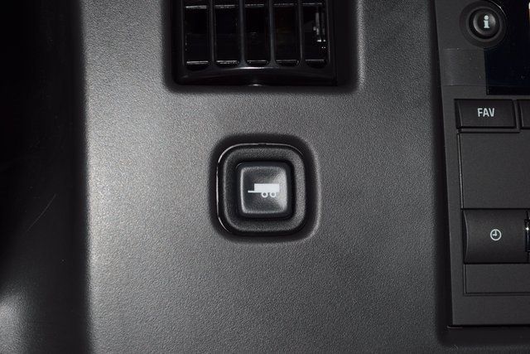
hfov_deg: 24.6
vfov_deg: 16.6
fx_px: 1215
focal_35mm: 82
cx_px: 265
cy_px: 177
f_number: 8
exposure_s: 1/60
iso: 100
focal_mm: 55
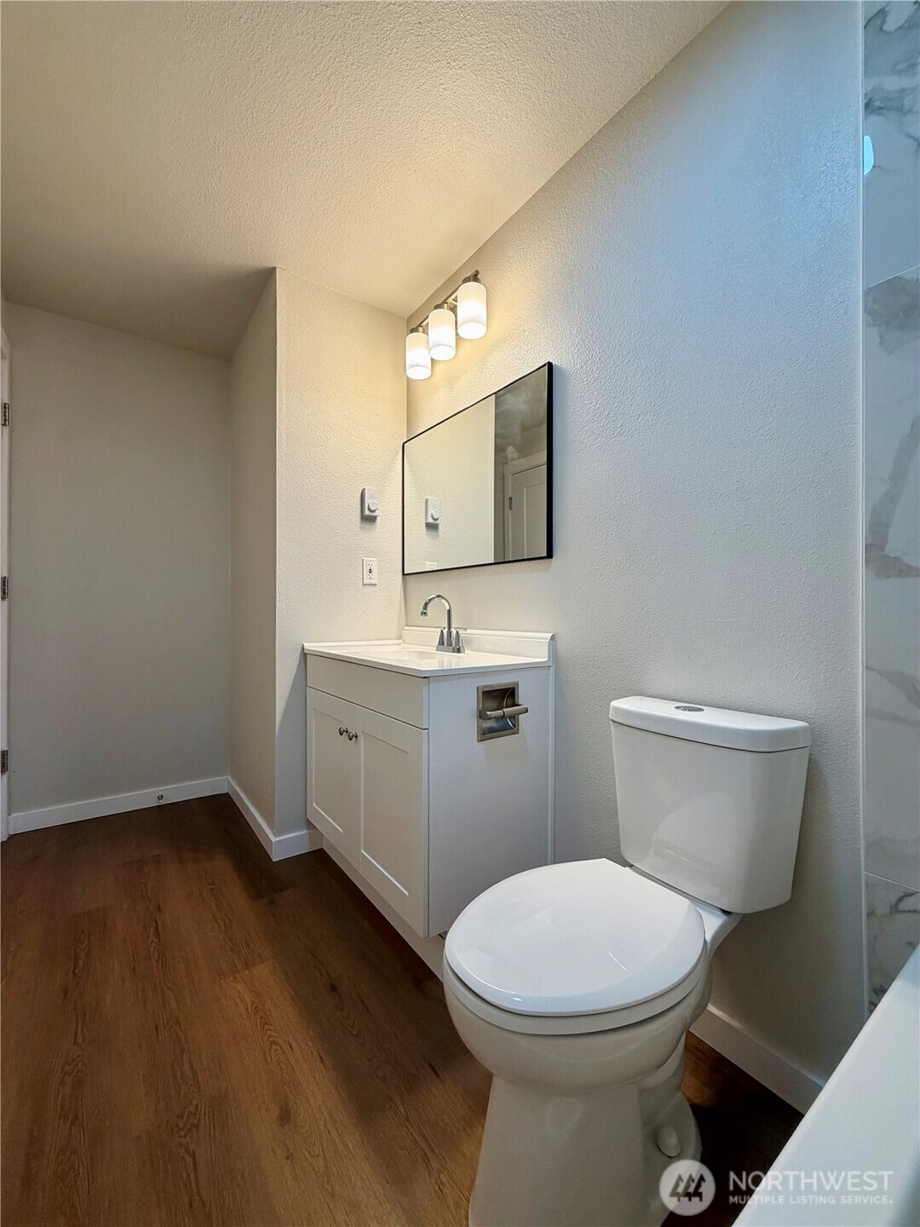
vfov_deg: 102.1
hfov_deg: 85.7
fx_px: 496
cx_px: 460
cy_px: 614
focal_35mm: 14
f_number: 2.2
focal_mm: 2.22
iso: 200
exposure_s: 1/120
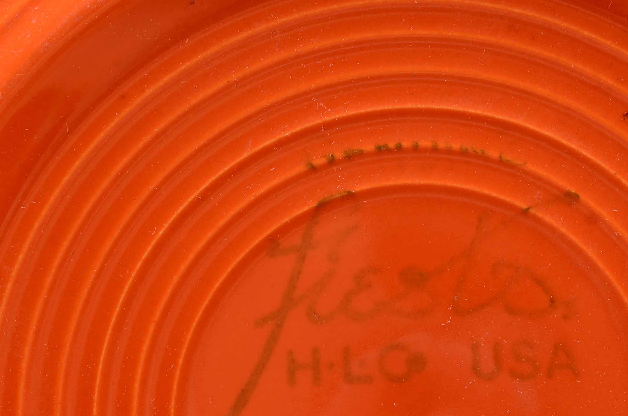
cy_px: 334
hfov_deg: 13.4
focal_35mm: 153
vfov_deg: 8.9
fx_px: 2664
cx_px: 411
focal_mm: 52
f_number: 20
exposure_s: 1/160
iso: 100
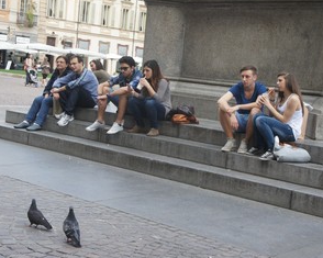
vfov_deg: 23.1
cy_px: 112
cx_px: 196
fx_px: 631
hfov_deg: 28.6
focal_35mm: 66
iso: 250
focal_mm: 30
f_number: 6.3
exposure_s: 1/160
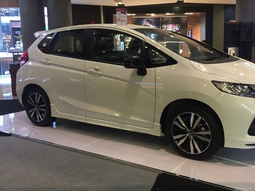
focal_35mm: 37
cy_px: 80
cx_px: 151
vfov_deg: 38.5
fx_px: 272
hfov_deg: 49.9
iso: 80
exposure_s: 1/33
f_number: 2.2
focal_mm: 4.15
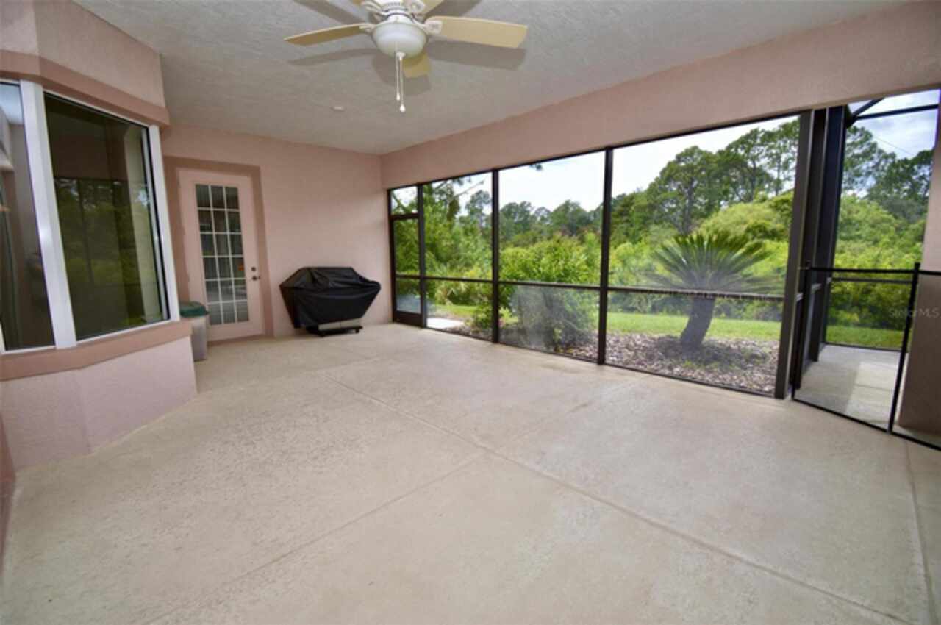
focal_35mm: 15
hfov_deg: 100.5
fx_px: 392
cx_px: 470
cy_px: 312
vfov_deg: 77.2
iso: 100
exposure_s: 1/160
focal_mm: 10
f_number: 4.5
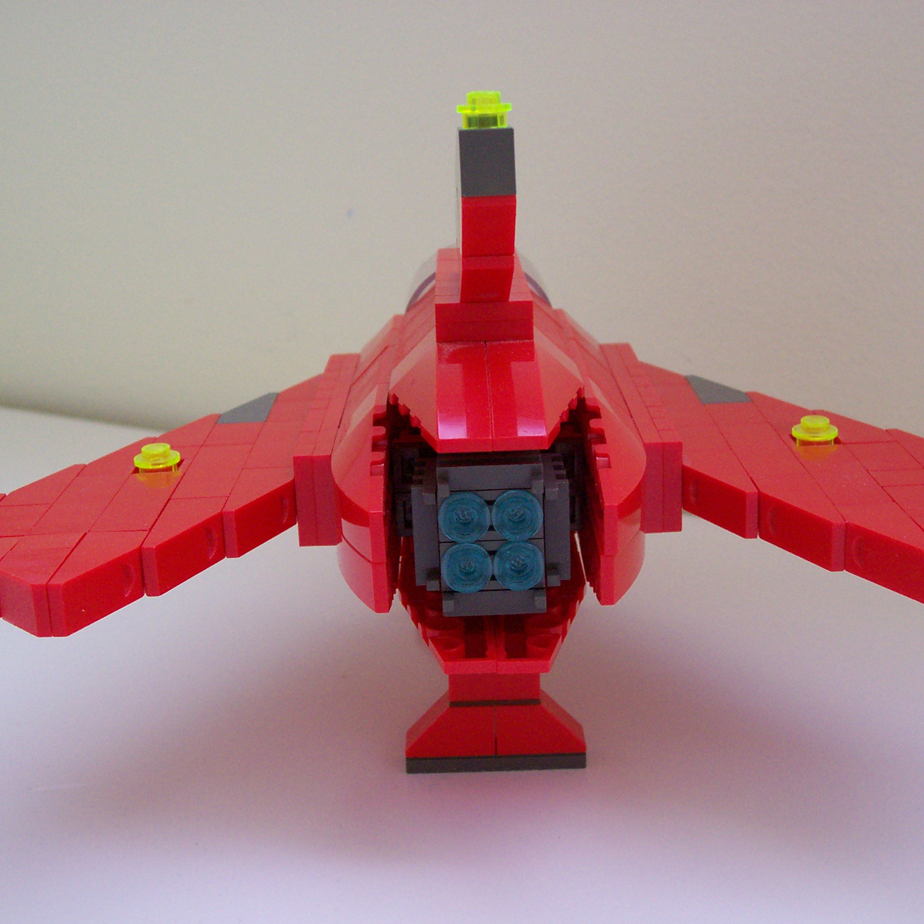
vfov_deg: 34.0
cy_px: 458
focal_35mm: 50
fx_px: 1510
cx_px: 473
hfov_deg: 34.0
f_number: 2.9
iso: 160
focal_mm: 7
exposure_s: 1/8
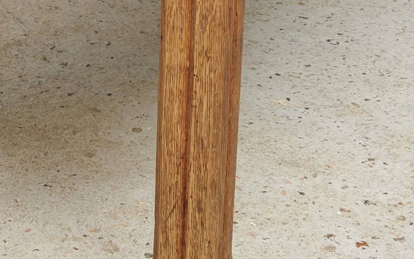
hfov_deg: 20.8
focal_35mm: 97
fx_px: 1095
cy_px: -70
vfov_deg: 13.1
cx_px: 20
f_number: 1.8
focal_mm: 5.58
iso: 80
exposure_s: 1/100
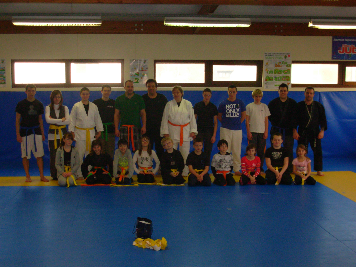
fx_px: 658
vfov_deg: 22.9
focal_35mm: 64
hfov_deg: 30.3
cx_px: 178
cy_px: 134
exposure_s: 1/124
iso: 150
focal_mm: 10.5
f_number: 3.4
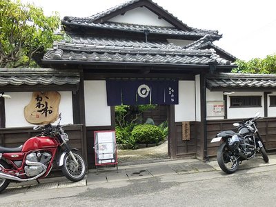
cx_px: 138
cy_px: 104
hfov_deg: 69.4
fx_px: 199
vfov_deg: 54.9
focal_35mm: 25
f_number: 3.1
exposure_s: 1/400
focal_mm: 4.5
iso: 160
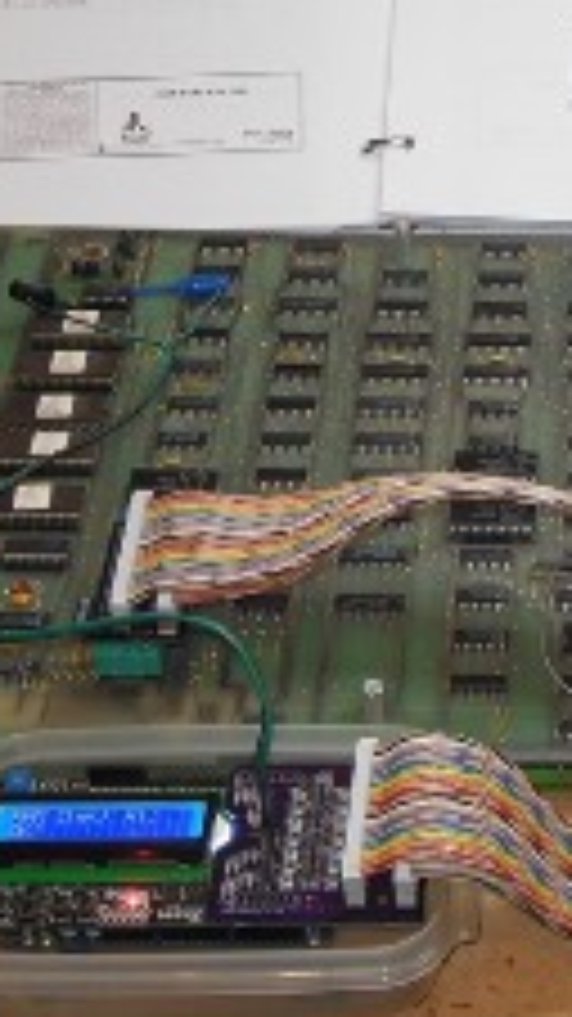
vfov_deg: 25.7
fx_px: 2213
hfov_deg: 14.2
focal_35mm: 82
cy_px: 297
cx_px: 734
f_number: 3.6
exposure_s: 1/30
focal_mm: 6.8
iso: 125
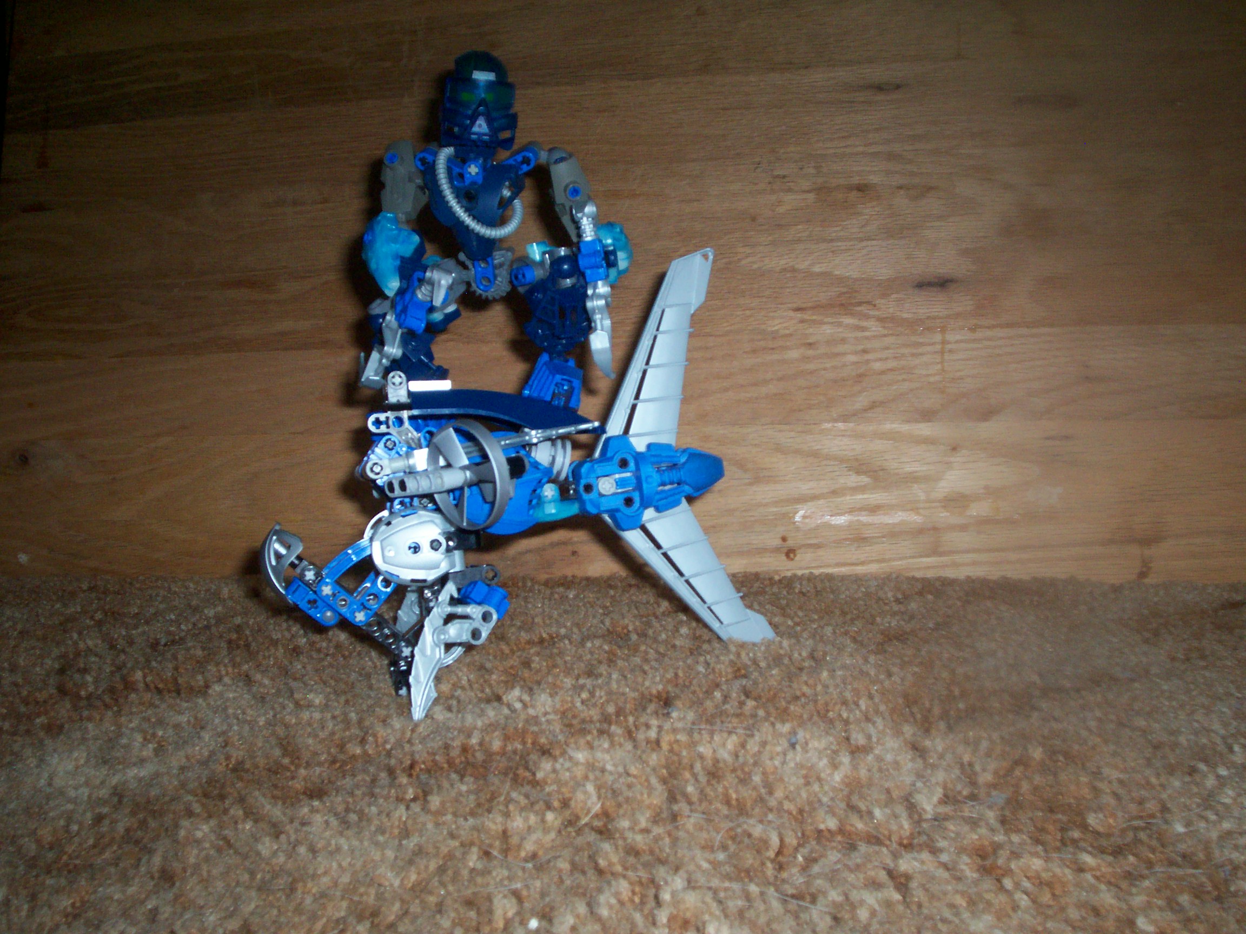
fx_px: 1296
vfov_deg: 39.7
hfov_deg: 51.4
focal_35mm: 36
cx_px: 623
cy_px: 467
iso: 140
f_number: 4.5
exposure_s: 1/64
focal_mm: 5.9
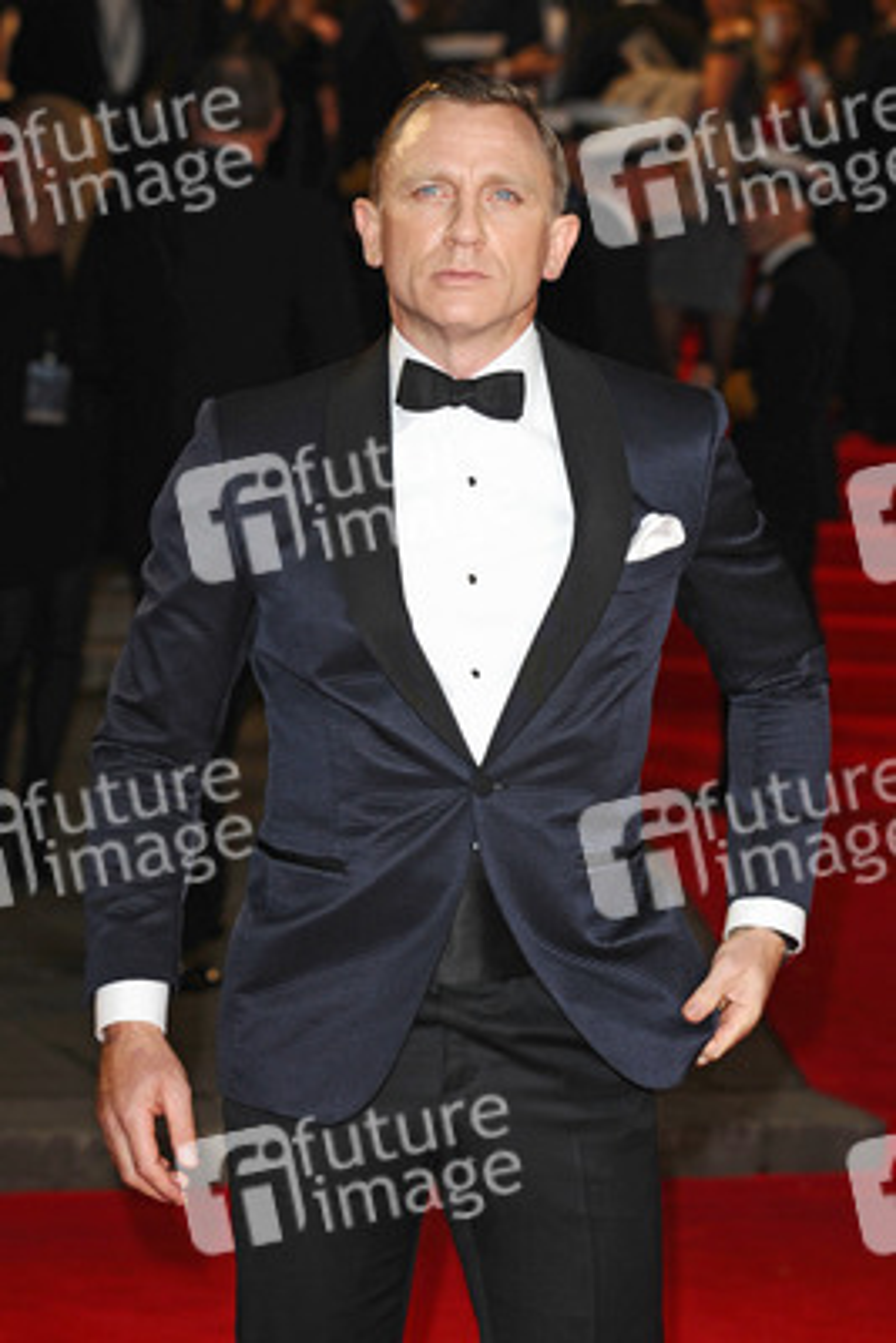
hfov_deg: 11.4
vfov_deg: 17.1
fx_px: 4476
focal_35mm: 120
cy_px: 672
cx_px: 448
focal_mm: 80
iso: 320
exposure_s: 1/200
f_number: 4.5
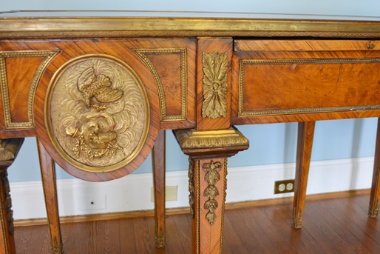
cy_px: 113
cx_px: 198
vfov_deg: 37.8
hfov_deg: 54.4
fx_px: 370
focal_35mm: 35
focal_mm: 20
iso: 640
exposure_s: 1/60
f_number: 4
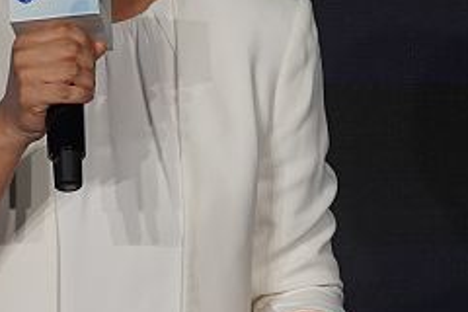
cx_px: 92
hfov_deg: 3.9
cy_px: -51
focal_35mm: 525
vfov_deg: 2.6
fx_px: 6824
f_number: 4
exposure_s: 1/320
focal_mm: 105
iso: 1250
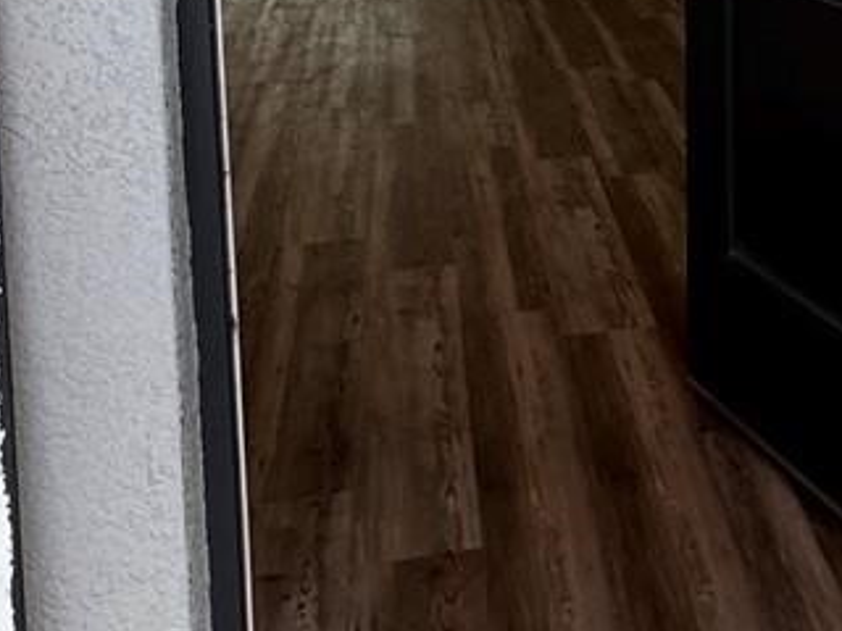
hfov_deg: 25.0
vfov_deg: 20.1
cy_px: -60
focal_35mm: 70
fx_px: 1703
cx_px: 1013
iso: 50
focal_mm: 2.22
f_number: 2.2
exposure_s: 1/120
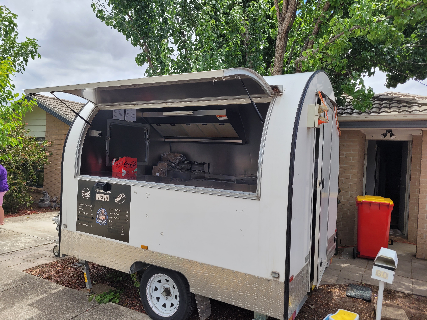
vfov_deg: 53.1
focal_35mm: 26
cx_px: 214
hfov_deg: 67.3
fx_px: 321
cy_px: 160
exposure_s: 1/1492
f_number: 1.8
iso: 40
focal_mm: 5.4
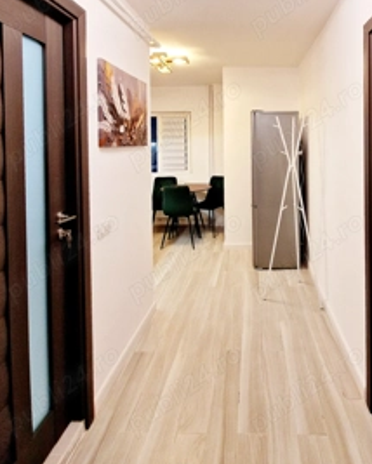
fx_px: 261
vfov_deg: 80.3
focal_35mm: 19
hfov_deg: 69.1
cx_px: 245
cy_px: 153
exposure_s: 1/100
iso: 100
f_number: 2.2
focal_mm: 2.2
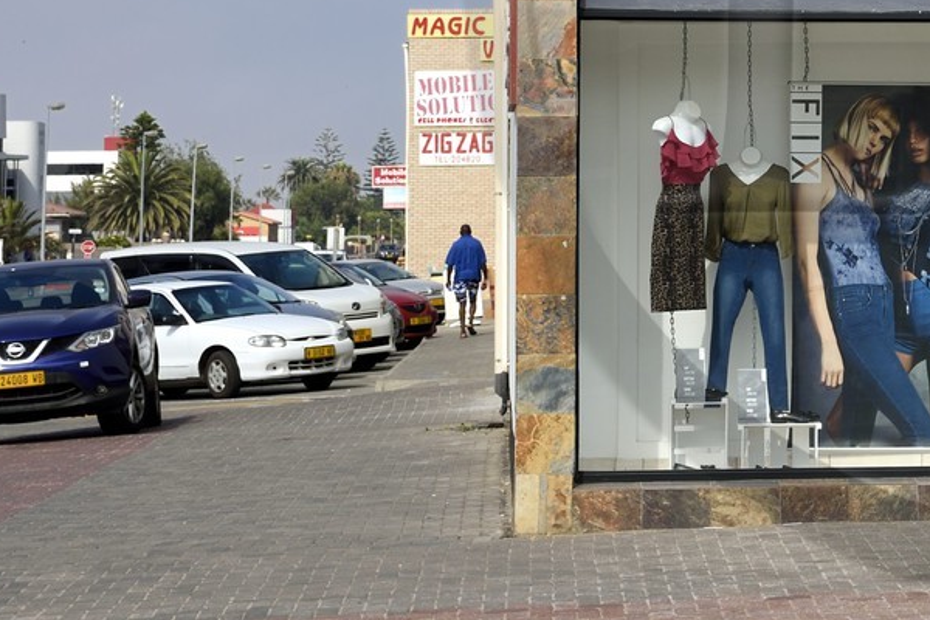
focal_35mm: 160
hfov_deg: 12.6
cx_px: 1094
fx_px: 4133
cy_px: -40
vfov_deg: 8.5
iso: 200
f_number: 11
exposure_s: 1/400
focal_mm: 60
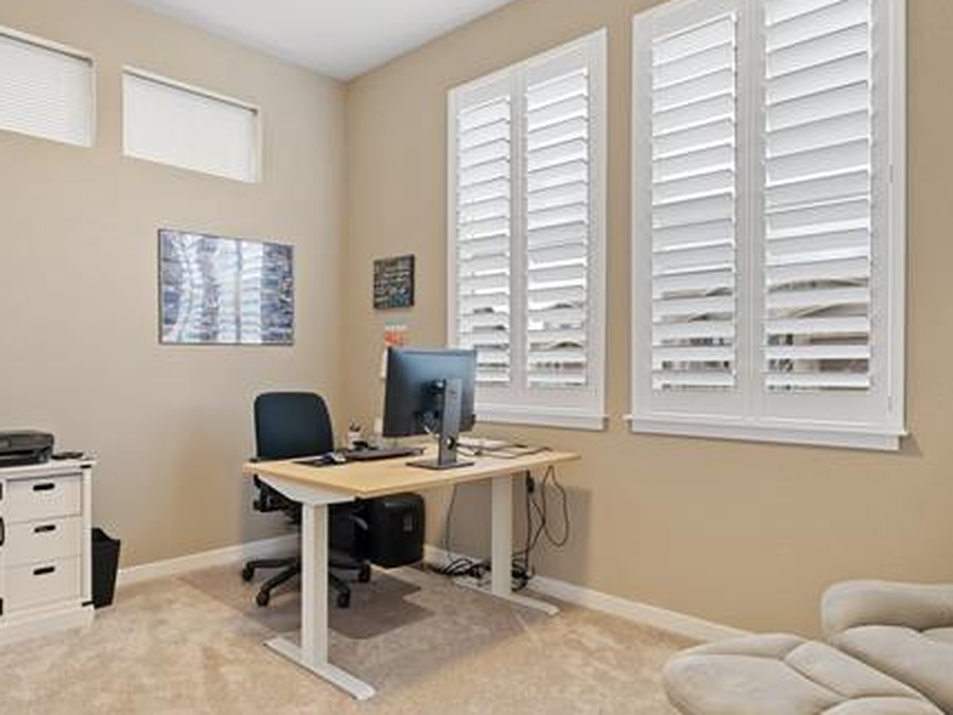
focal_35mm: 23
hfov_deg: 71.6
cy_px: 372
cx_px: 314
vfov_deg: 58.9
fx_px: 633
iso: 100
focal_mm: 16
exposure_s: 1
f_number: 6.7
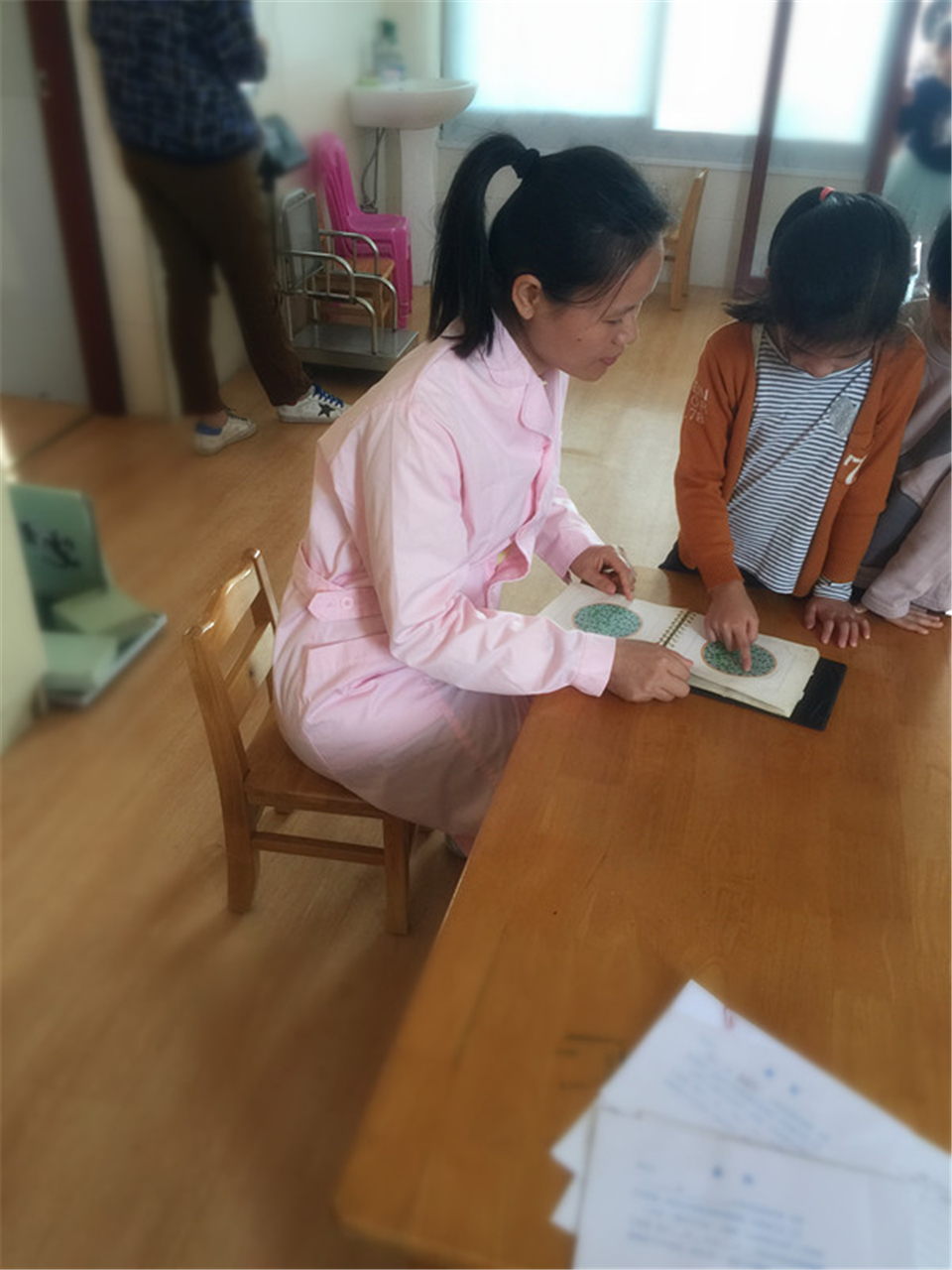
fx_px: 1063
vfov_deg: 61.7
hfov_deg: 48.2
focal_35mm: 29
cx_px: 476
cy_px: 635
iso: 40
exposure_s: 1/33
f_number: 2.2
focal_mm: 4.15
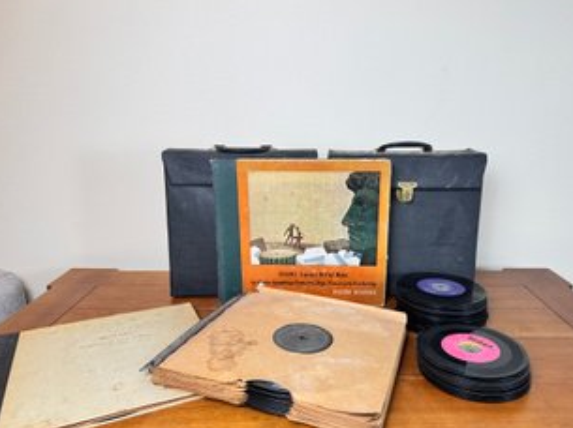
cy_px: 222
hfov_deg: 65.3
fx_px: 446
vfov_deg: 51.2
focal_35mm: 27
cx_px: 311
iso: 160
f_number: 1.78
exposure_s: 1/120
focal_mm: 6.76
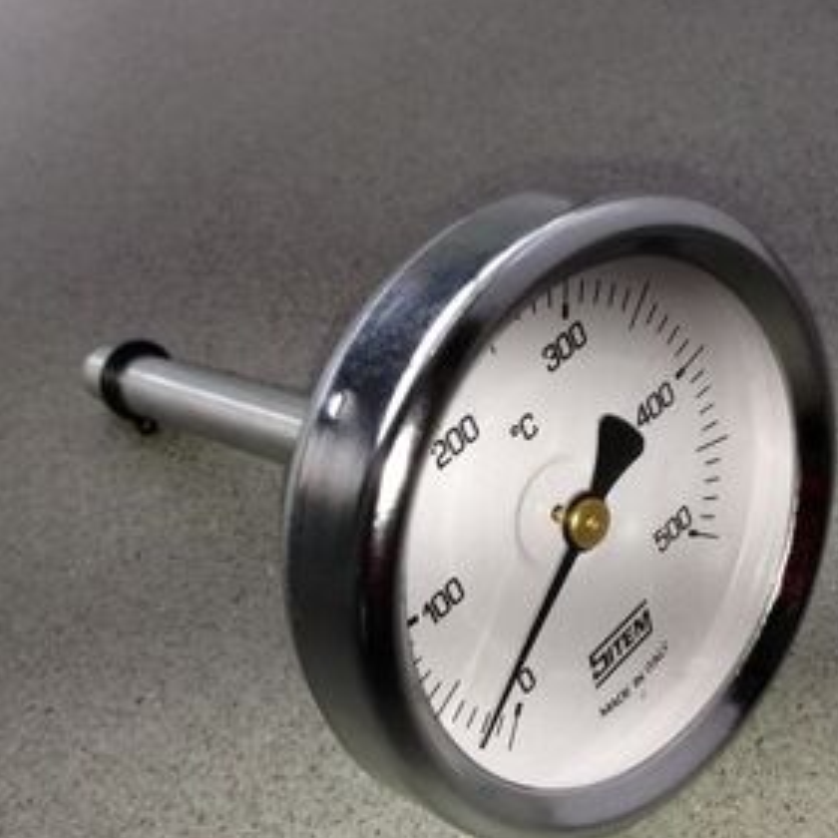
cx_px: 476
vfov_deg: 32.1
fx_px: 1452
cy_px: 524
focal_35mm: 53
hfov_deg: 32.2
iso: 50
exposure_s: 1/150
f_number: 2.4
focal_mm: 4.28
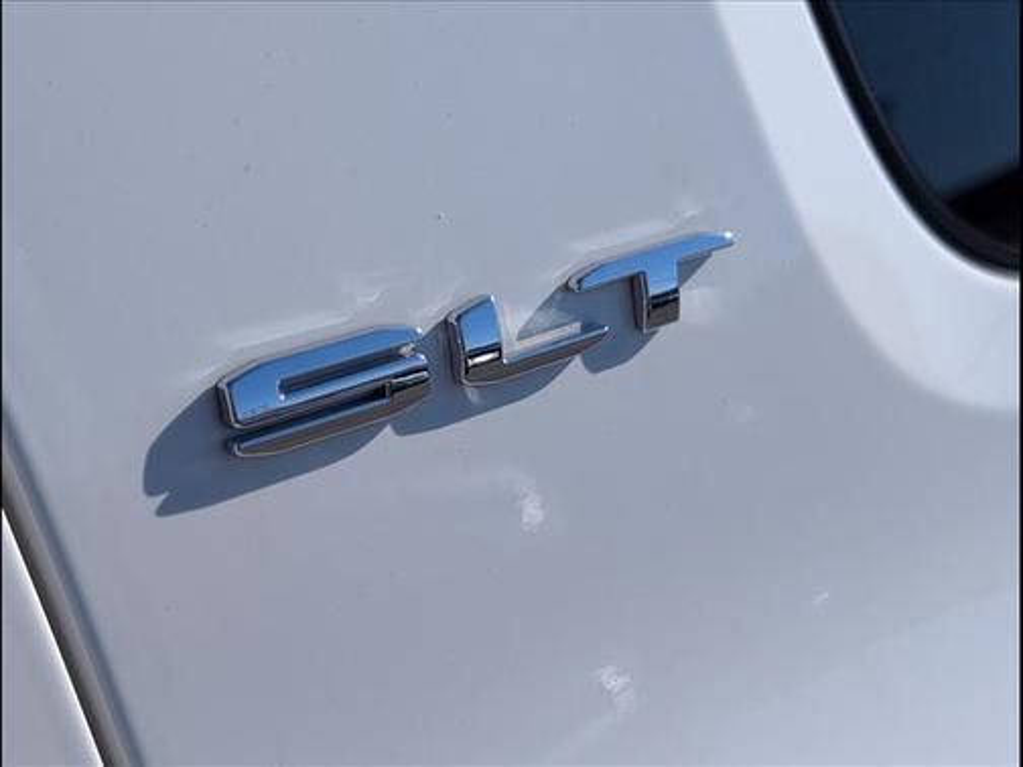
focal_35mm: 49
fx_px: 1448
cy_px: 384
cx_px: 512
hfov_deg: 38.9
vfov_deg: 29.7
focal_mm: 6.9
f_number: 1.68
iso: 22
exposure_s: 1/1429
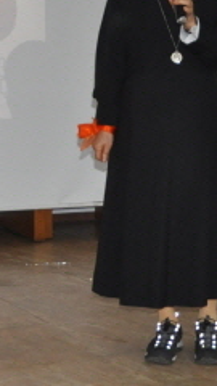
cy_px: 94
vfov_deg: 18.5
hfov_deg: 10.3
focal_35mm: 115
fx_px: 1176
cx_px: -64
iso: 800
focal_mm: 22
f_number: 3.8
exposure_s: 1/60
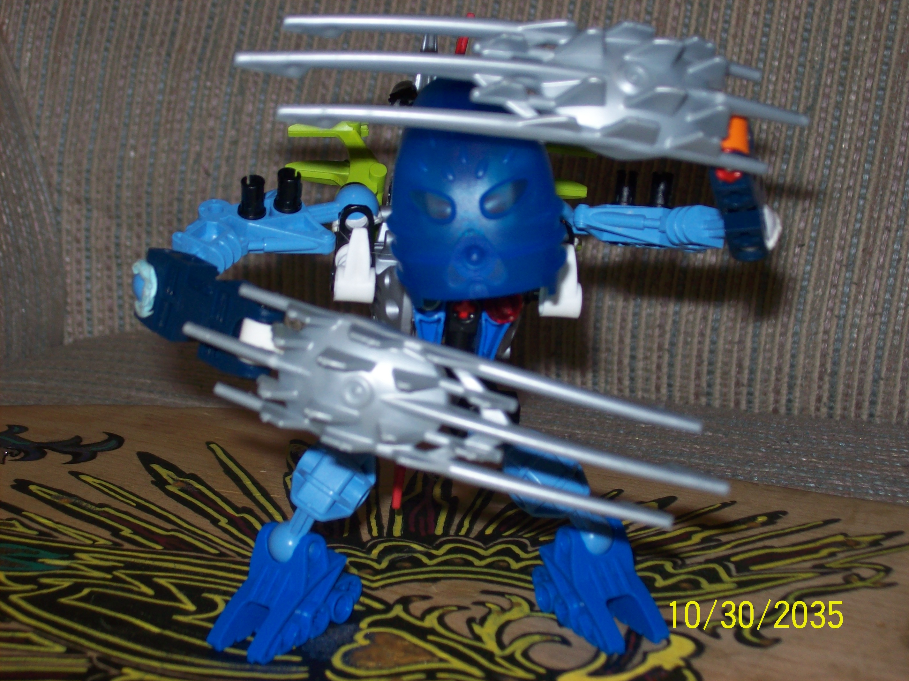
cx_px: 454
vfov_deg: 21.0
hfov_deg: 27.8
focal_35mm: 70
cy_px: 340
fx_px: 1838
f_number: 3.8
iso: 80
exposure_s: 1/97.2
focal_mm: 11.6
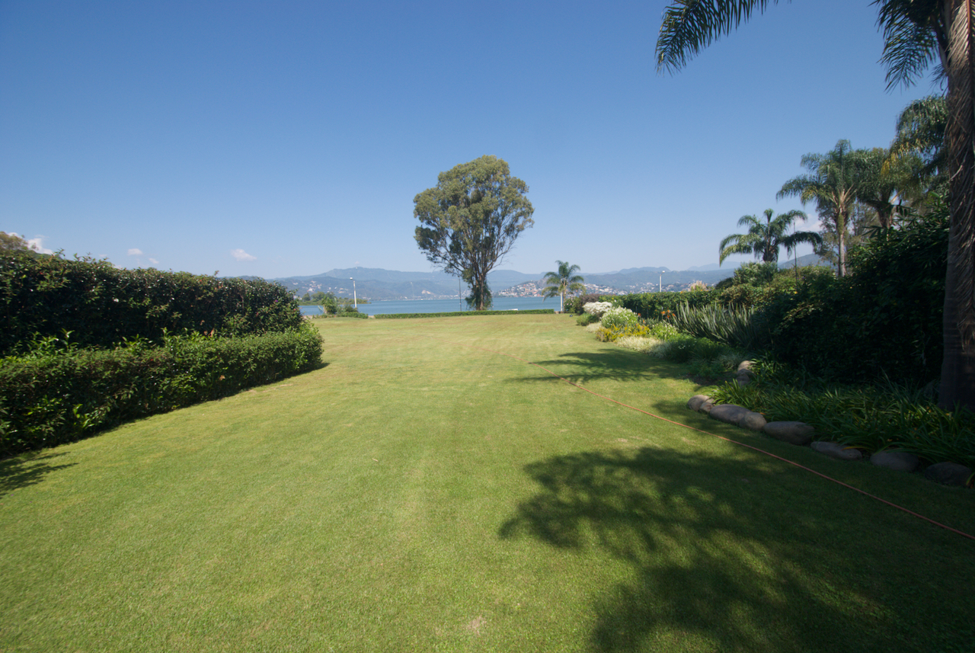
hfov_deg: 100.3
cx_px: 488
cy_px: 326
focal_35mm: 15
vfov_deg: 77.5
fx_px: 407
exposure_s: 1/200
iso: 100
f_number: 7.1
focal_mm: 10
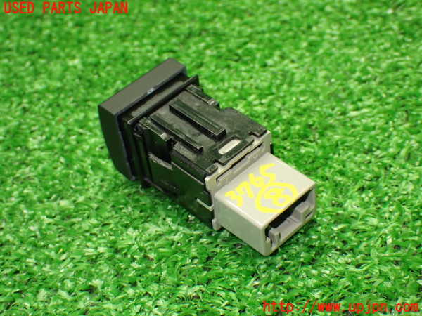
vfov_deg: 21.9
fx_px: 817
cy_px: 158
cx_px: 211
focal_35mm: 67
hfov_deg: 29.0
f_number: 3.8
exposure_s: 1/60
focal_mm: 11.88
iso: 1000
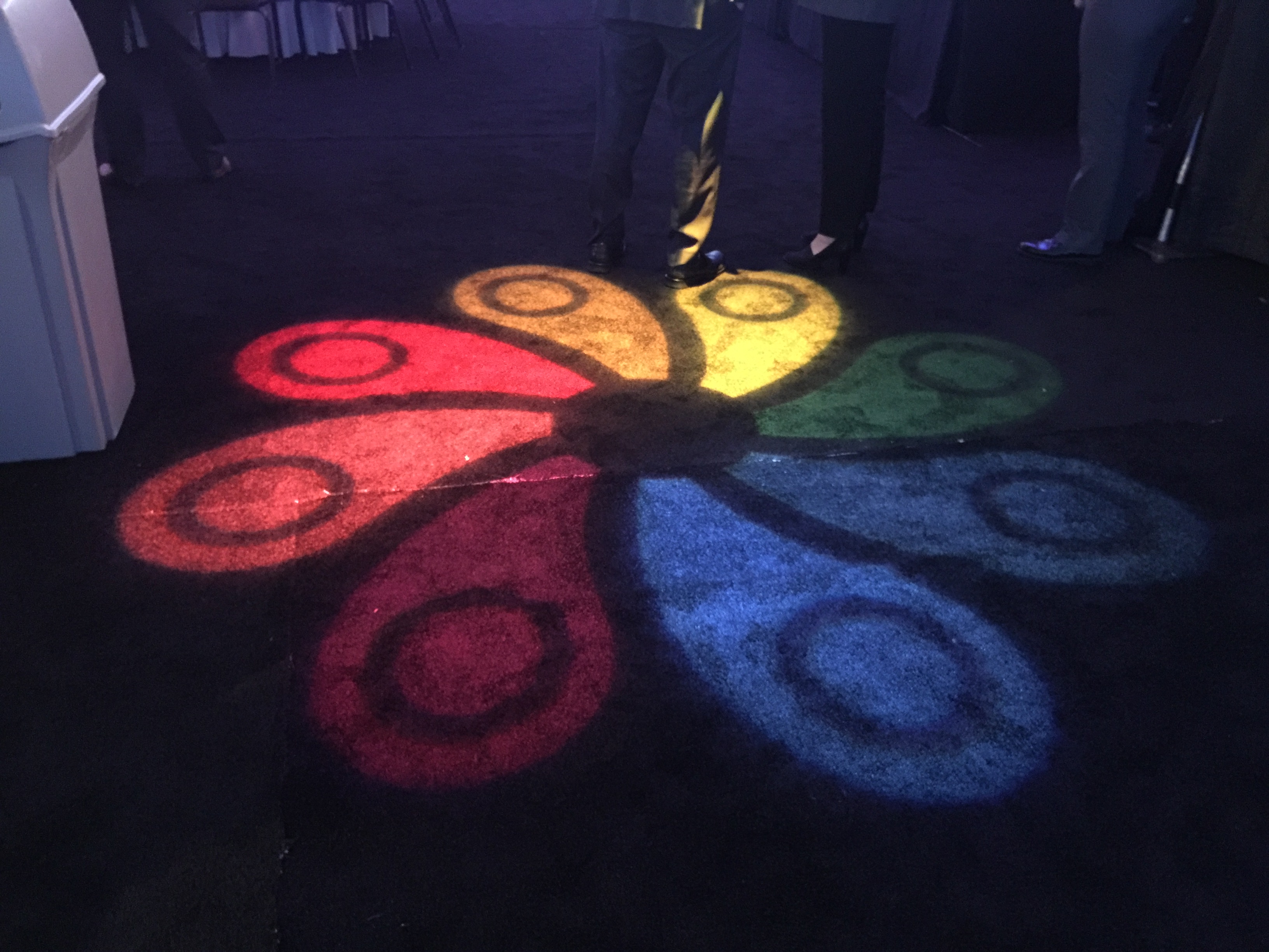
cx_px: 634
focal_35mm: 29
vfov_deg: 48.2
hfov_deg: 61.7
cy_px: 476
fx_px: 1063
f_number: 2.2
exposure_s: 1/4
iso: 250
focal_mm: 4.15
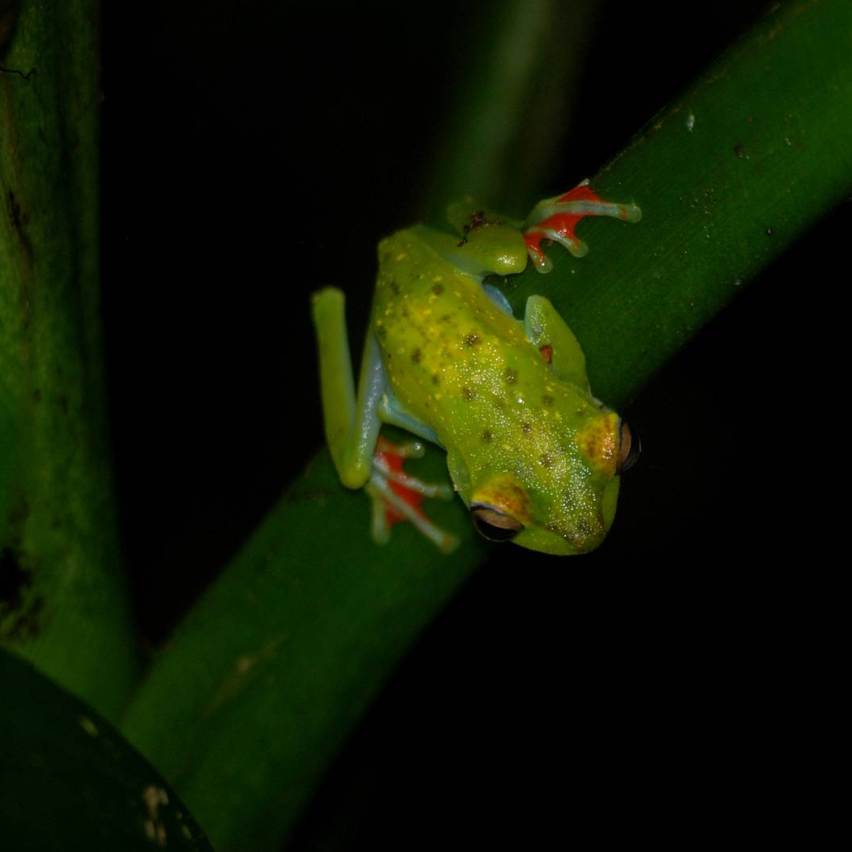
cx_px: 470
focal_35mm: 574
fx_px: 15984
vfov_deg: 3.1
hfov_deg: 3.1
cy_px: 426
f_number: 5.6
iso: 400
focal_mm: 300
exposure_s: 1/60
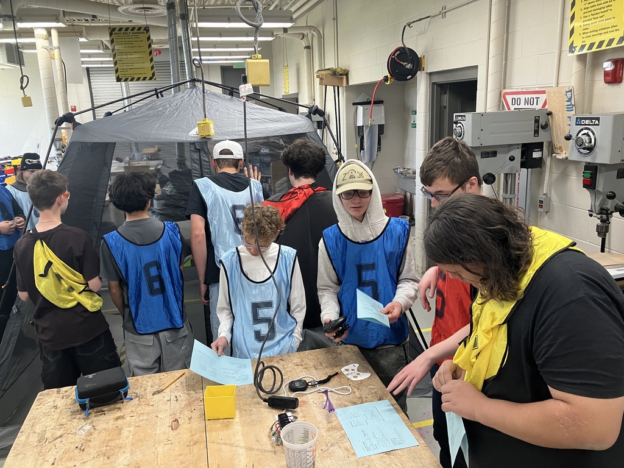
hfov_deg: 63.4
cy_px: 234
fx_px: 505
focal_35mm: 28
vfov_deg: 49.7
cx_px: 312
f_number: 1.8
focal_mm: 3.99
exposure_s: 1/60
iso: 80
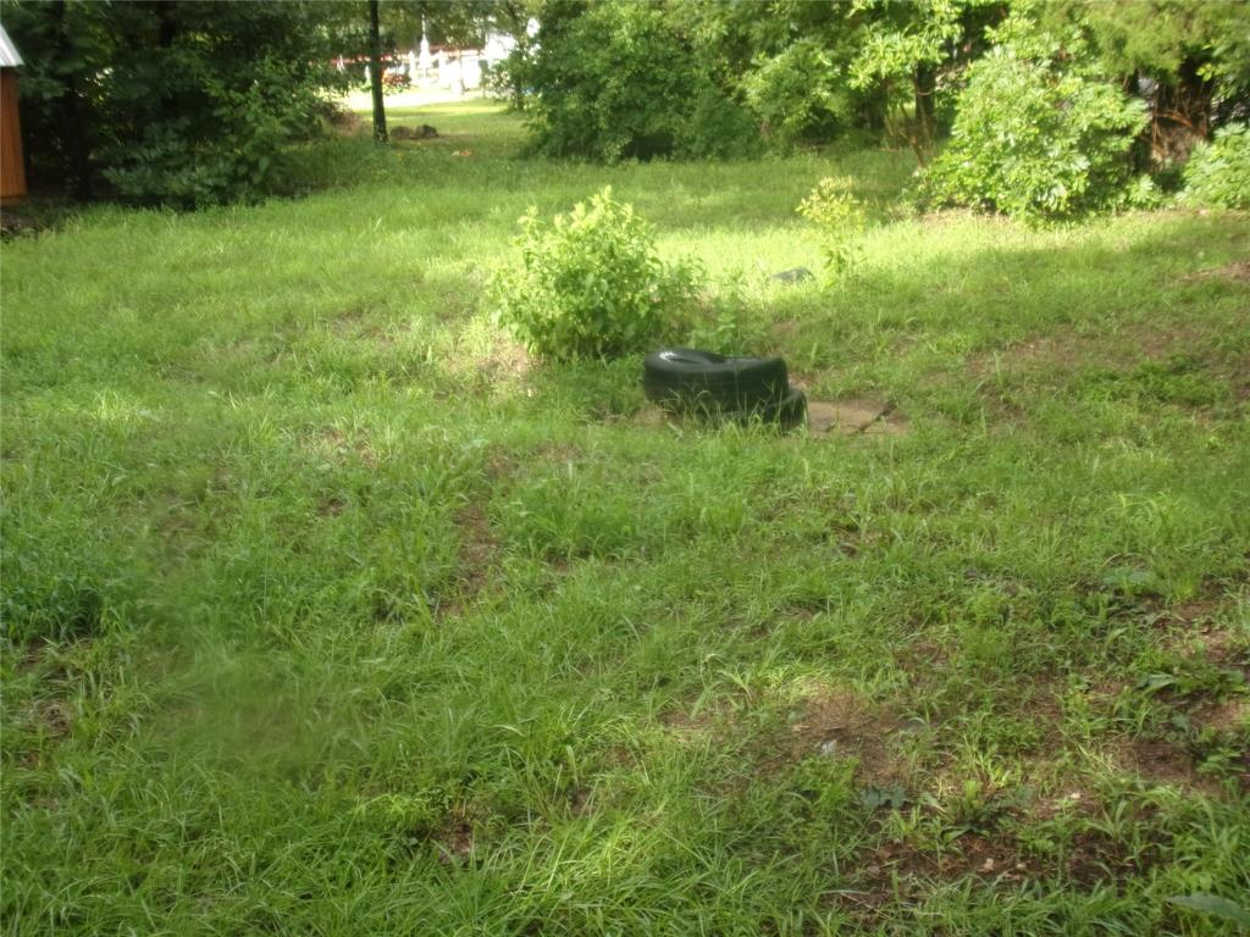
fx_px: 1661
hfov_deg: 41.2
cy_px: 468
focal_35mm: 46
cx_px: 625
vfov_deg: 31.5
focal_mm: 8.3
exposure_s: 1/80
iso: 80
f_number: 4.1
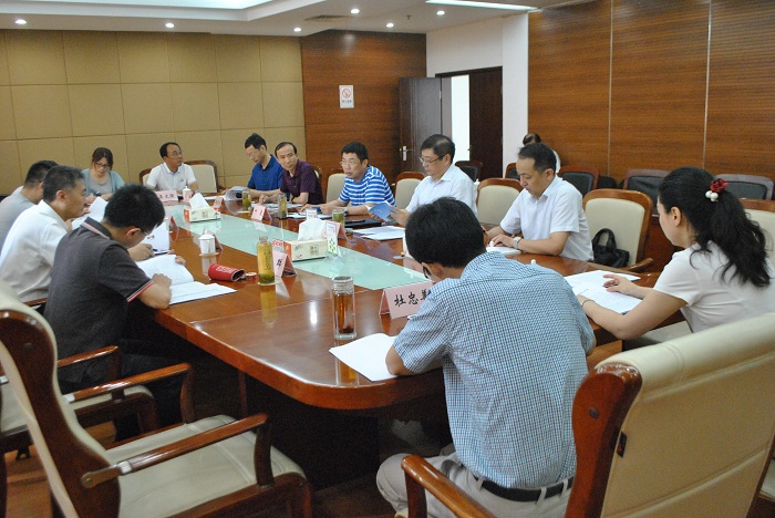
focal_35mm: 33
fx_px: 711
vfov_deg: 40.0
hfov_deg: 57.2
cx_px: 388
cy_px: 259
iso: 1600
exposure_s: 1/80
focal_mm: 22
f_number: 4.5
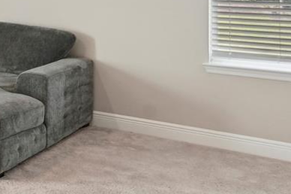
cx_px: -116
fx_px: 533
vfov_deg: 19.7
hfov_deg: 25.1
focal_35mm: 66
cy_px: -19
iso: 400
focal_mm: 16
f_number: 8
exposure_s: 1/20
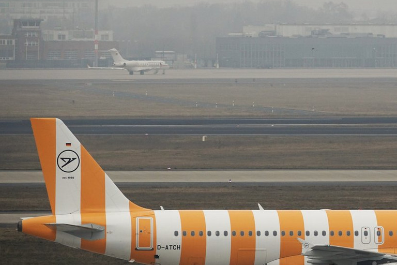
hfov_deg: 5.2
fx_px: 4411
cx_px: 301
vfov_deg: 3.4
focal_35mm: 400
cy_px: 193
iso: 250
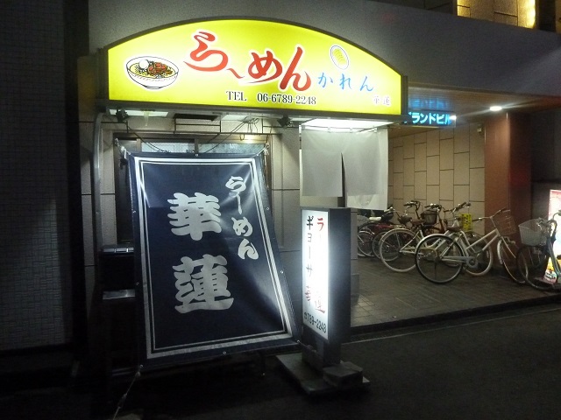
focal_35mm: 25
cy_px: 210
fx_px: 405
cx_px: 280
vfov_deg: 54.9
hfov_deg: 69.4
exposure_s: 1/50
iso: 800
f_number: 3.3
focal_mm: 4.1
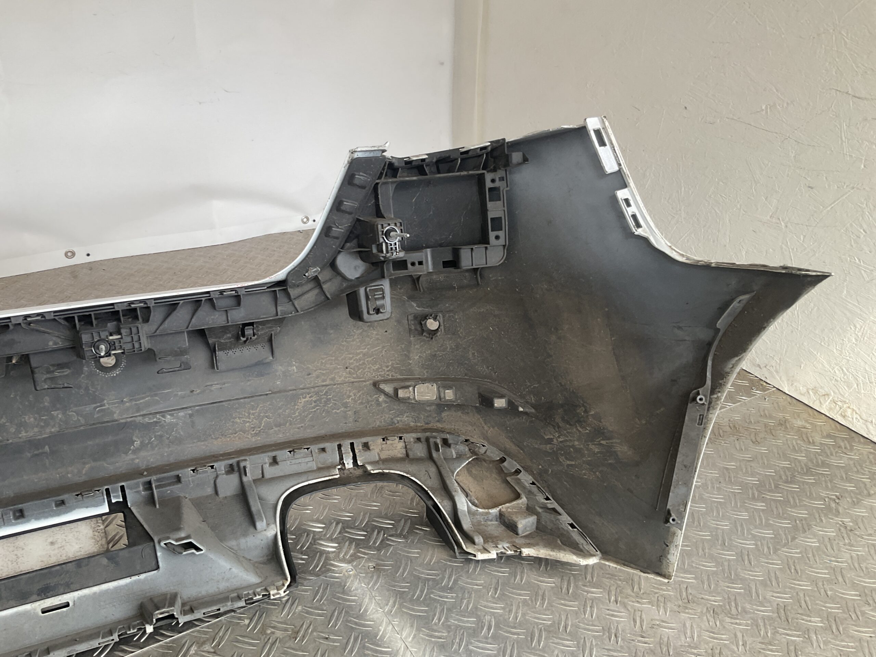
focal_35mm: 29
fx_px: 734
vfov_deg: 48.2
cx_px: 438
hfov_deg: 61.7
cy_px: 328
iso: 25
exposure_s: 1/120
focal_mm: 3
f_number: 1.8
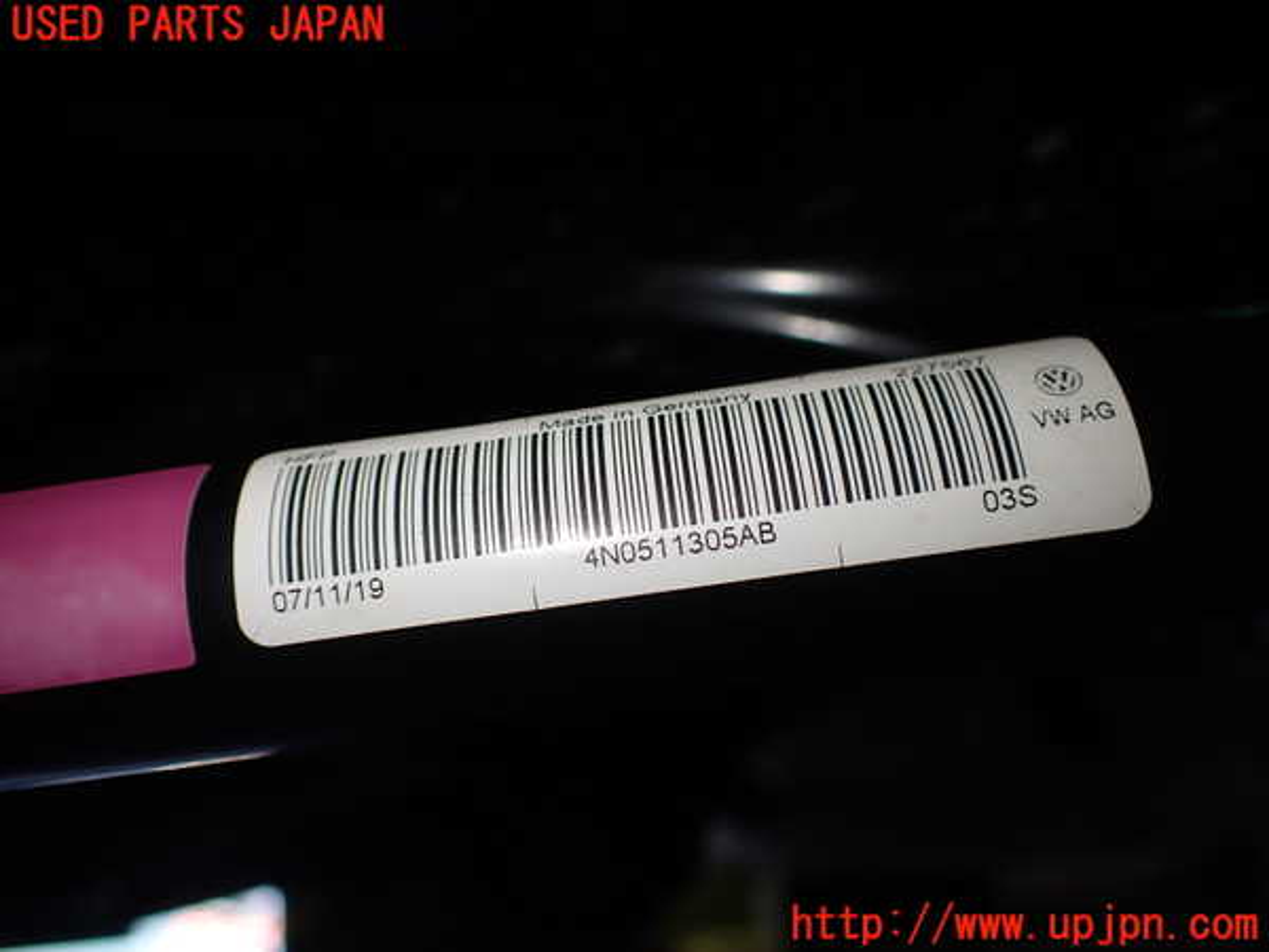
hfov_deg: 60.0
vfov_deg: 46.8
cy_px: 476
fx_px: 1100
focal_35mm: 30
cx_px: 634
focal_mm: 5.4
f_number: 2.3
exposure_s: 1/125
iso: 125
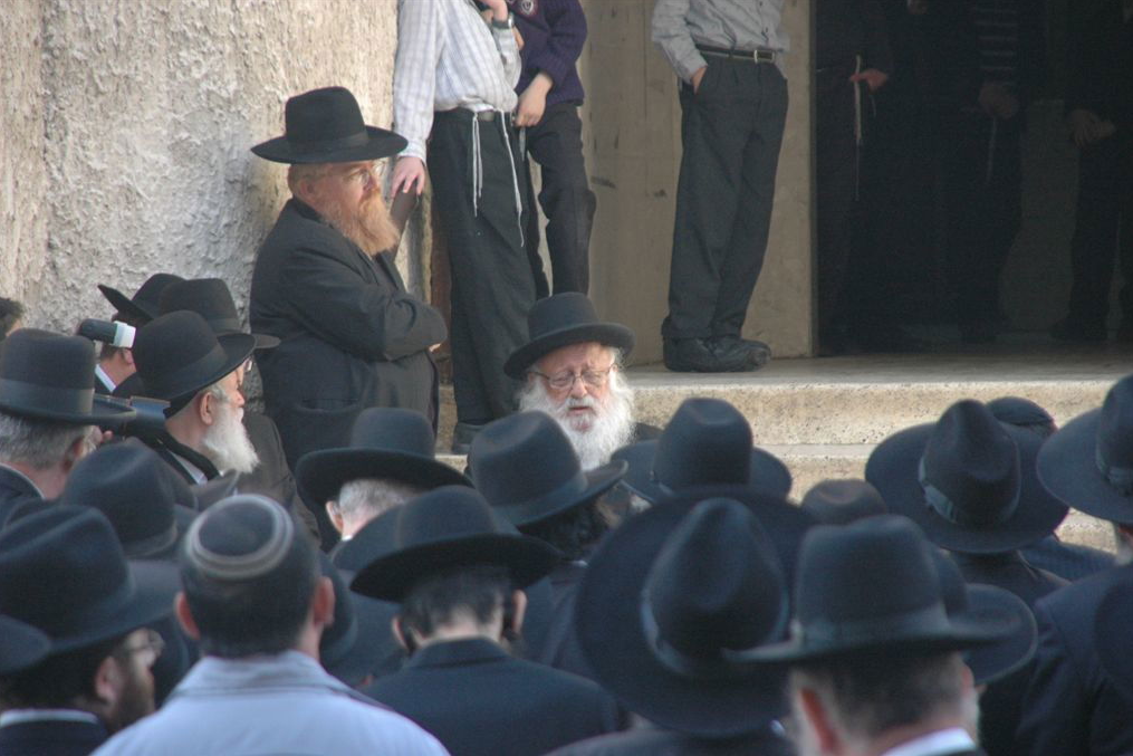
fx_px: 8325
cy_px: 377
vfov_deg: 5.2
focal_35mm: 265
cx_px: 565
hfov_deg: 7.8
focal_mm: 175
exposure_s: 1/200
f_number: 6
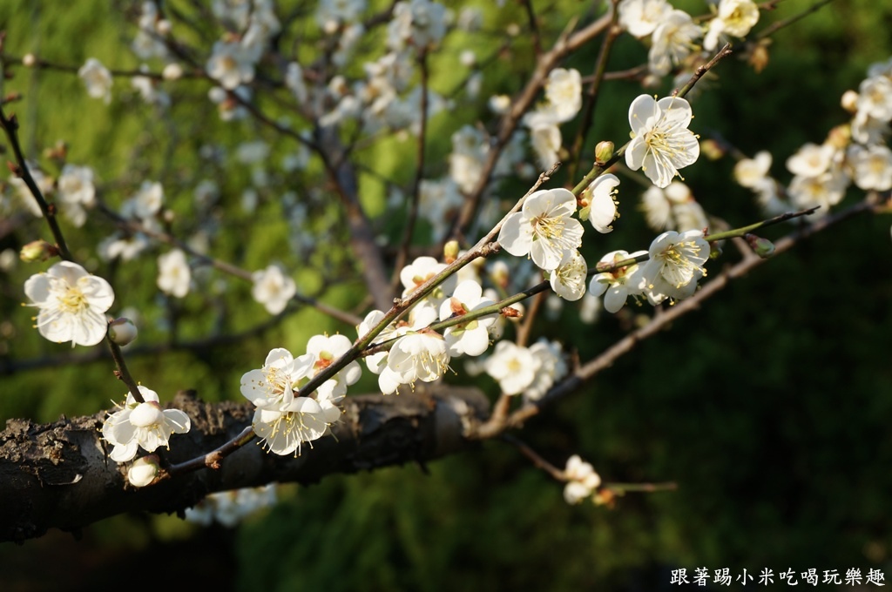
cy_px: 296
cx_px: 446
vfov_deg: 28.0
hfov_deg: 41.2
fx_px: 1188
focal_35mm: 48
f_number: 7.1
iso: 100
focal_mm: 32
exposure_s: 1/100
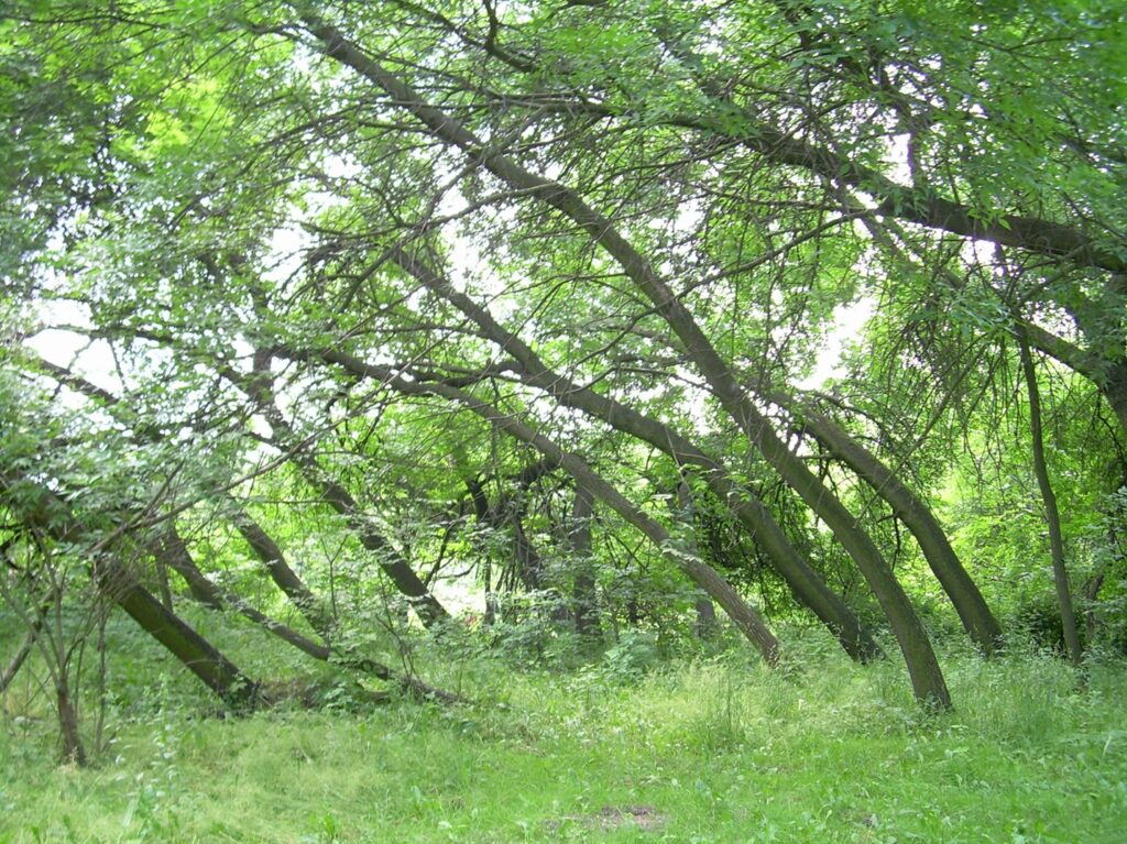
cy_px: 422
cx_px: 564
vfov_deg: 37.7
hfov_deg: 49.0
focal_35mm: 38
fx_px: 1237
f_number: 2.8
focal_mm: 6.3
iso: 50
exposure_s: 1/30
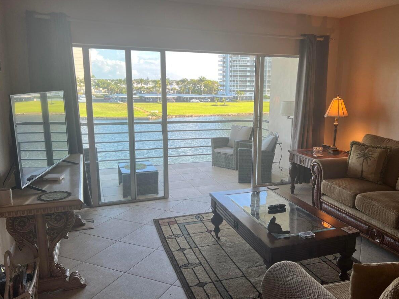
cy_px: 151
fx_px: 346
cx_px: 229
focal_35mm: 30
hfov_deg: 59.7
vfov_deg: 46.8
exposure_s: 1/194
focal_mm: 5.7
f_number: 1.5
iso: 40
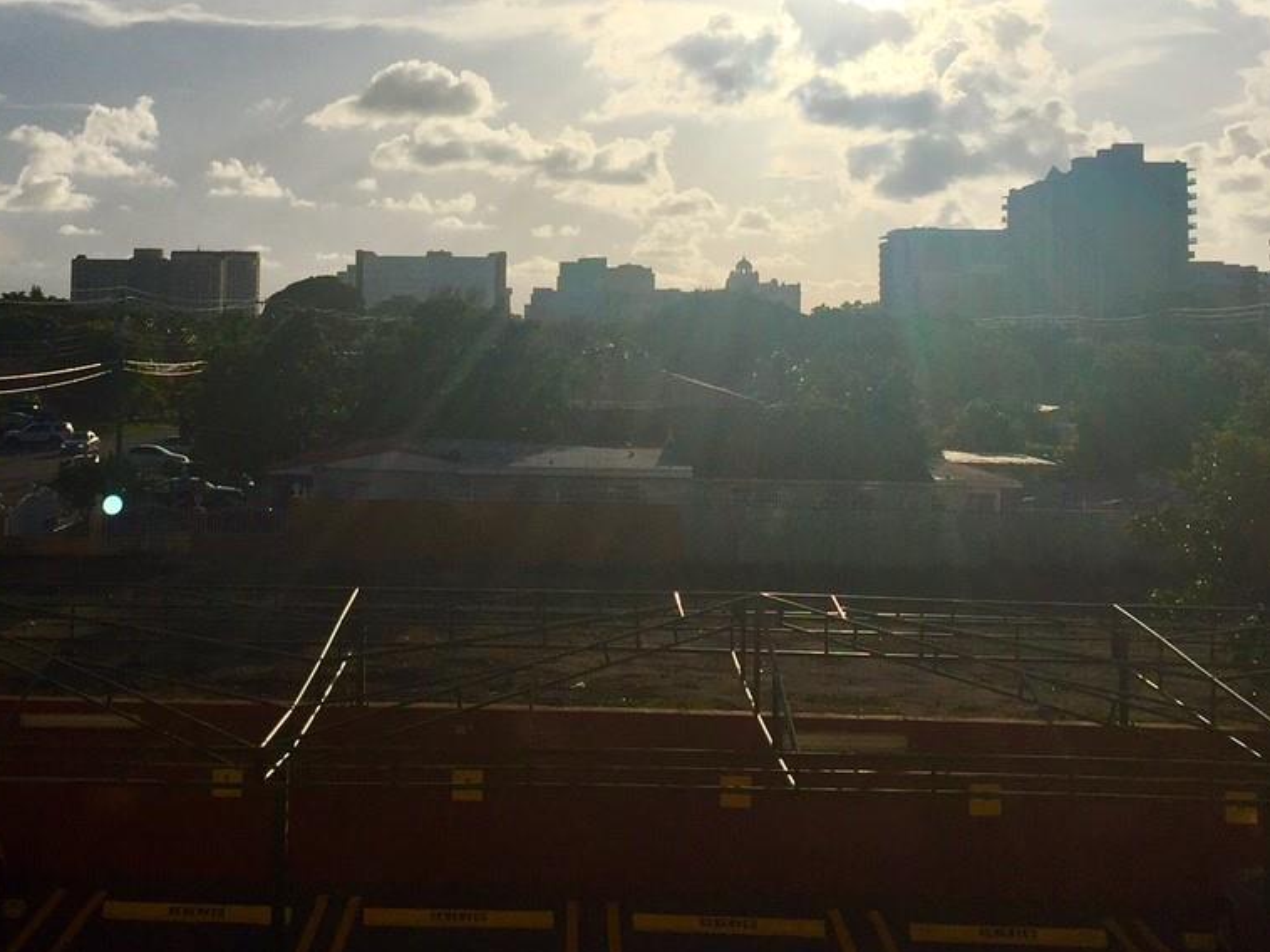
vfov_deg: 29.2
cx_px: 516
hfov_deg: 38.8
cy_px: 238
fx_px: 1797
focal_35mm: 49
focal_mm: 4.15
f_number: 2.2
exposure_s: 1/20000
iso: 32
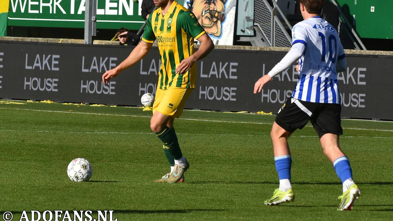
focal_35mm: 245
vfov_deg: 5.0
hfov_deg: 8.8
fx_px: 2548
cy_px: 91
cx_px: 197
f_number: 5.6
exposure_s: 1/1000
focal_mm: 155
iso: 180
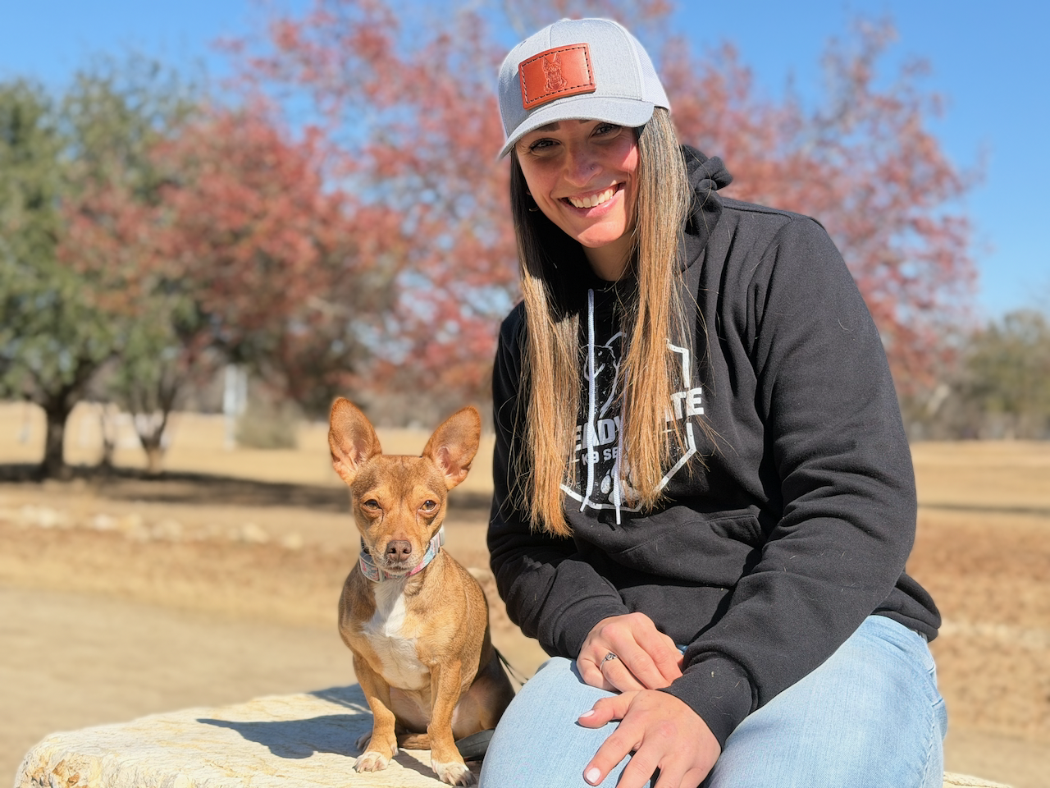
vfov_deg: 30.3
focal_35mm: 48
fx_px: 1456
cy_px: 394
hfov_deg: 39.7
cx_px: 525
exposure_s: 1/3226
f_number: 1.78
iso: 64
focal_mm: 6.76
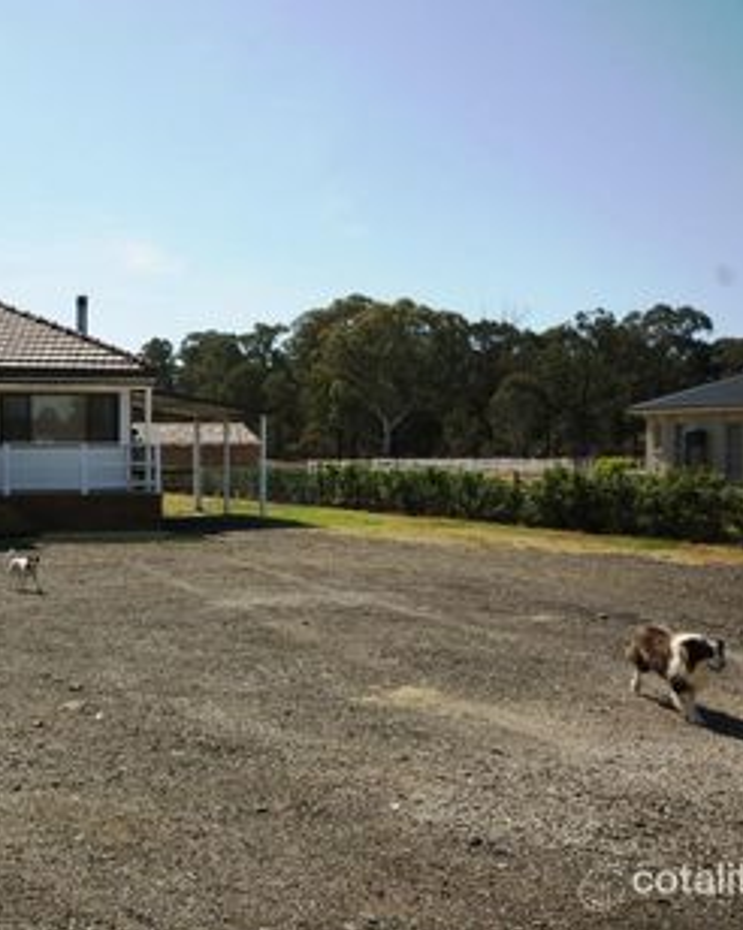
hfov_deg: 33.5
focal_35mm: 43
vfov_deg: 42.9
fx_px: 1183
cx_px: 112
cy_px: 470
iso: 100
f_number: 10
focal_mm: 20
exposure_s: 1/160
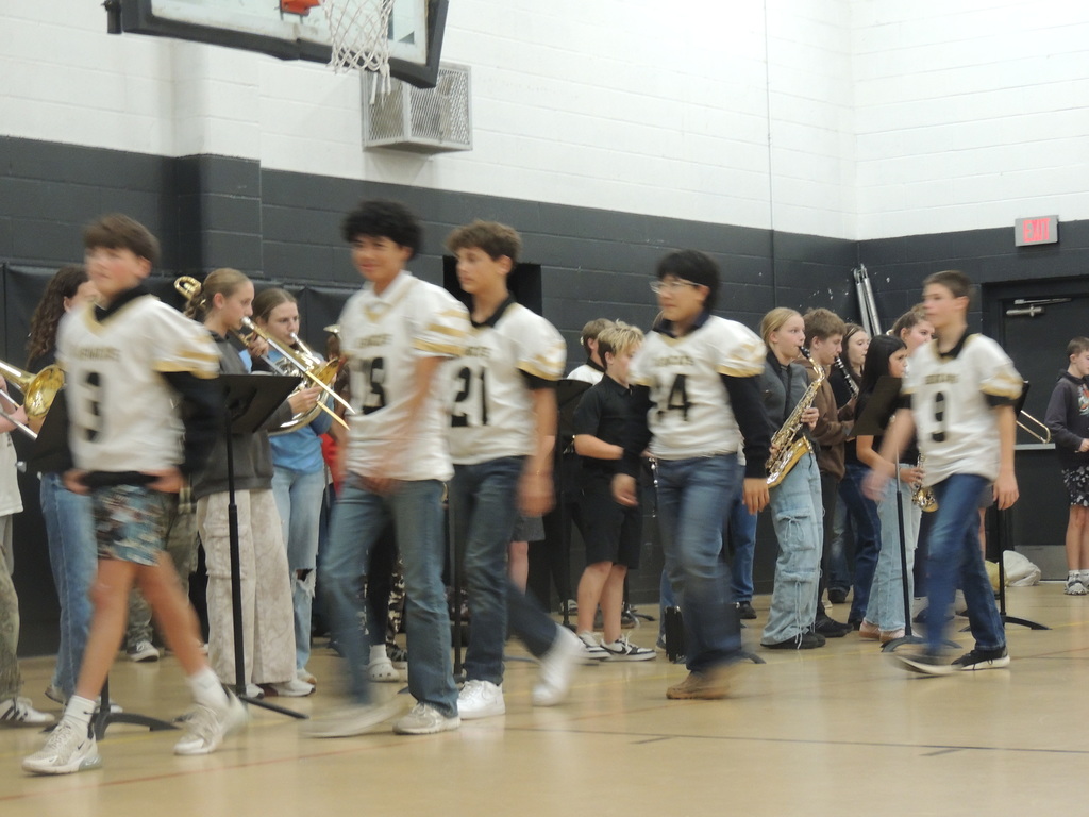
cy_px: 408
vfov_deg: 17.4
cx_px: 544
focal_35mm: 85
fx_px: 2674
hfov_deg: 23.0
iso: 560
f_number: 4
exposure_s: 1/25
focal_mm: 15.1
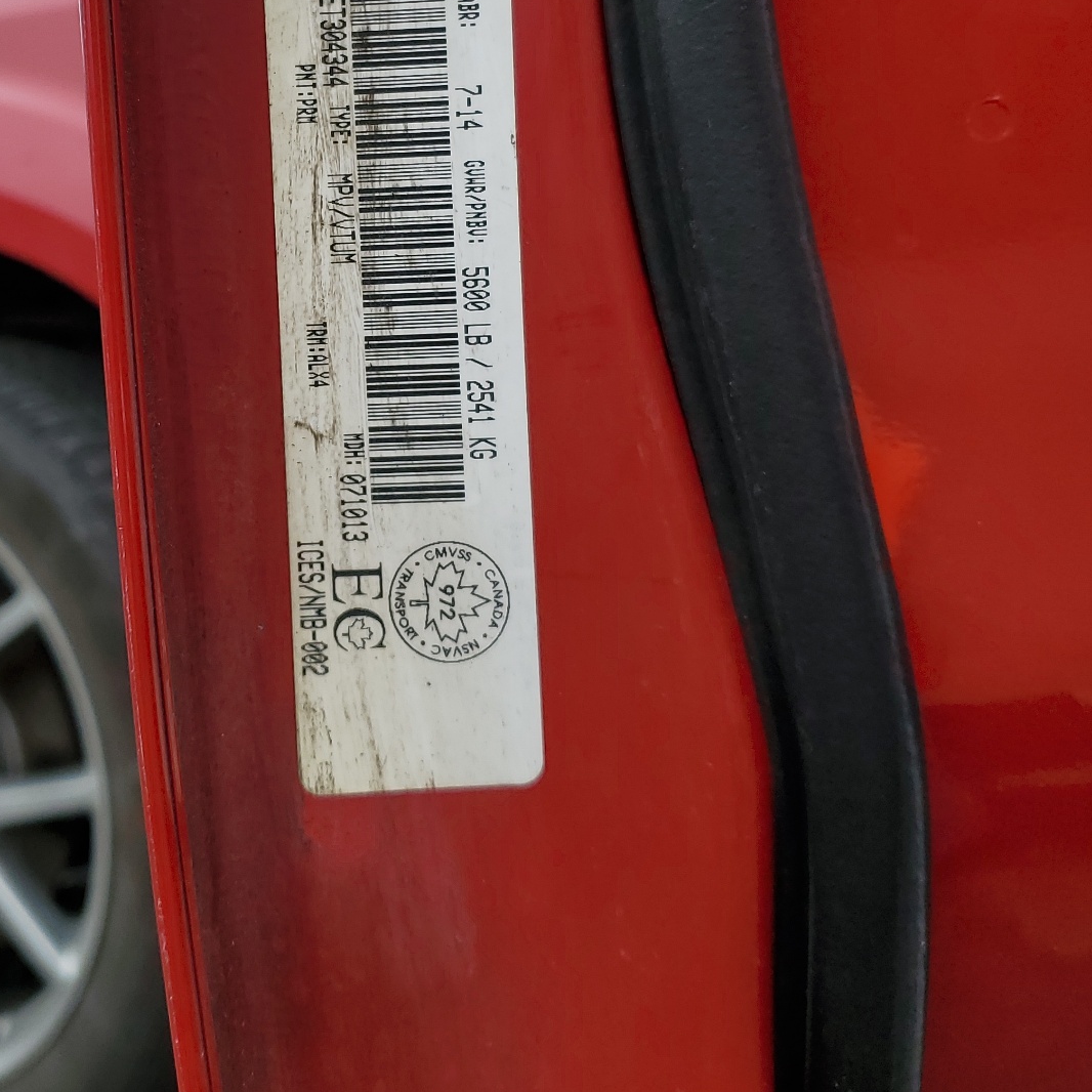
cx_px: 336
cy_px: 260
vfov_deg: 35.9
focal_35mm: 46
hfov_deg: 36.3
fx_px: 1642
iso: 50
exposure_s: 1/1667
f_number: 1.5
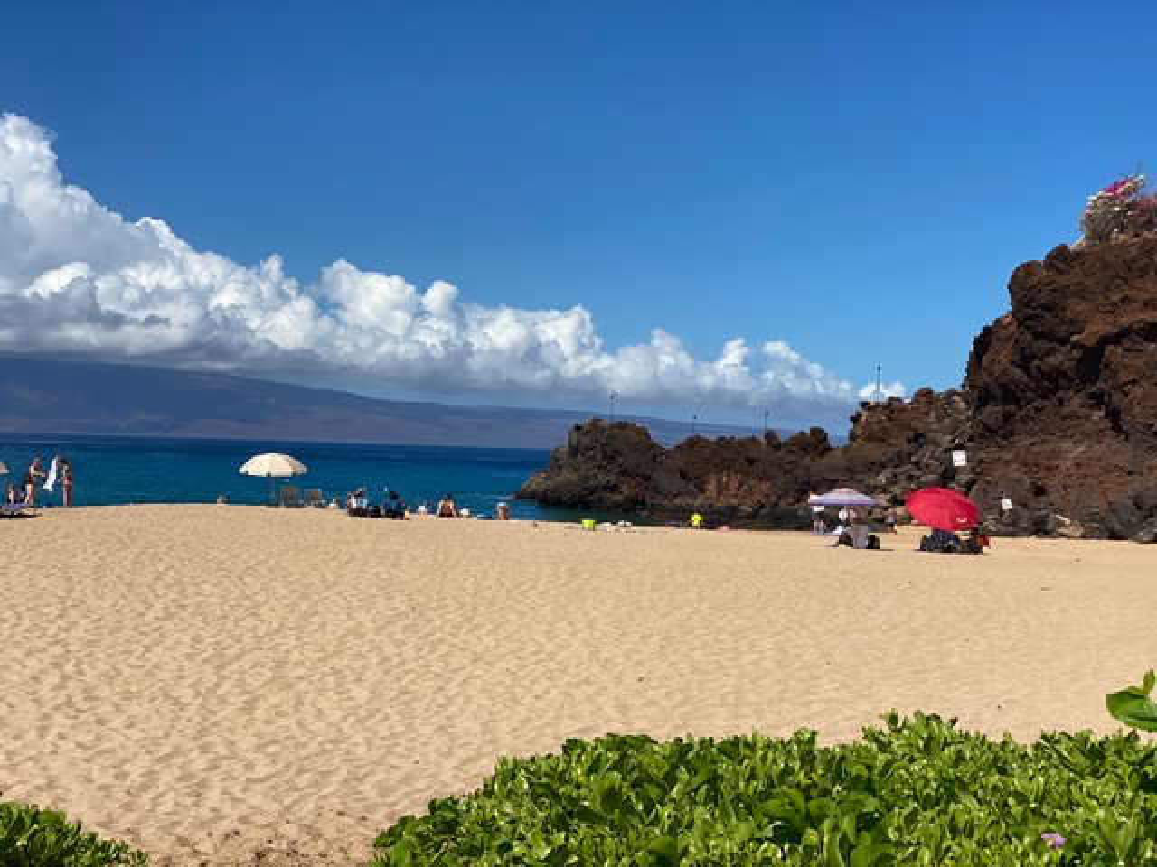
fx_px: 1738
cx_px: 578
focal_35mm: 52
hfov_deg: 36.8
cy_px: 434
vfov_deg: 28.0
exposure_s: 1/2660
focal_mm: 6
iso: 20
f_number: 2
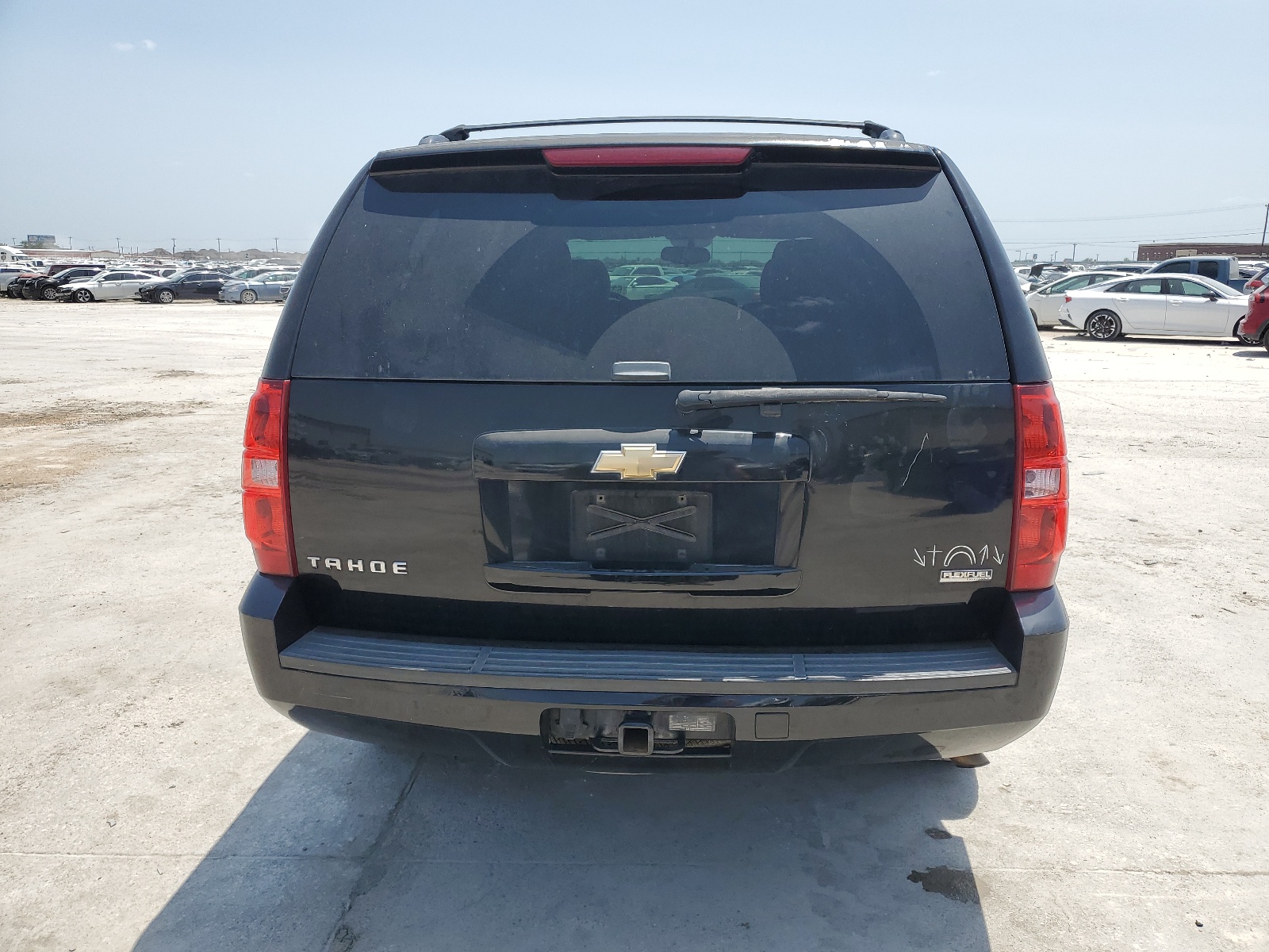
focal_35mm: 26
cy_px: 476
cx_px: 634
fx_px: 953
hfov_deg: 67.3
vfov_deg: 53.1
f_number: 1.5
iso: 50
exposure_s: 1/3333
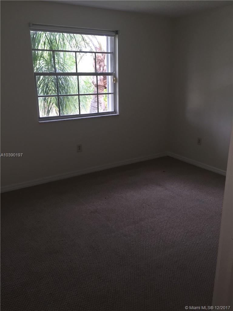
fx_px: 260
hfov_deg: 48.2
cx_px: 116
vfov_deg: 61.7
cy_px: 156
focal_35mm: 29
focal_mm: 4.15
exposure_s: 1/30
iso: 32
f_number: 2.2
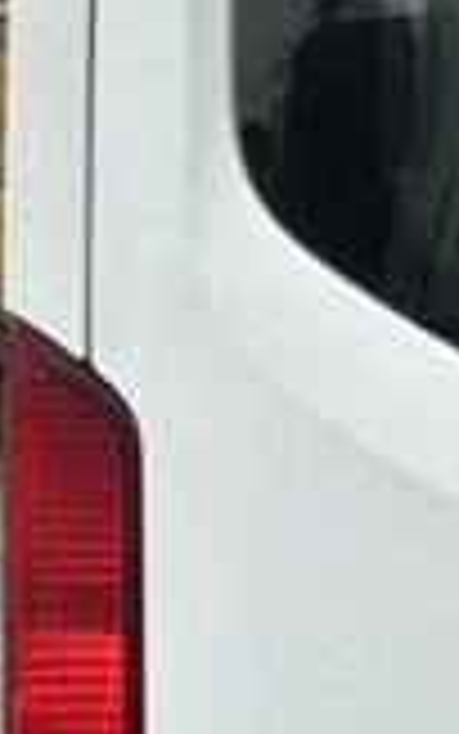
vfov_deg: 9.8
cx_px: 1627
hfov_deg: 5.6
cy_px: 491
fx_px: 4259
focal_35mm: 213
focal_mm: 6.86
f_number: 1.78
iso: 80
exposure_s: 1/245
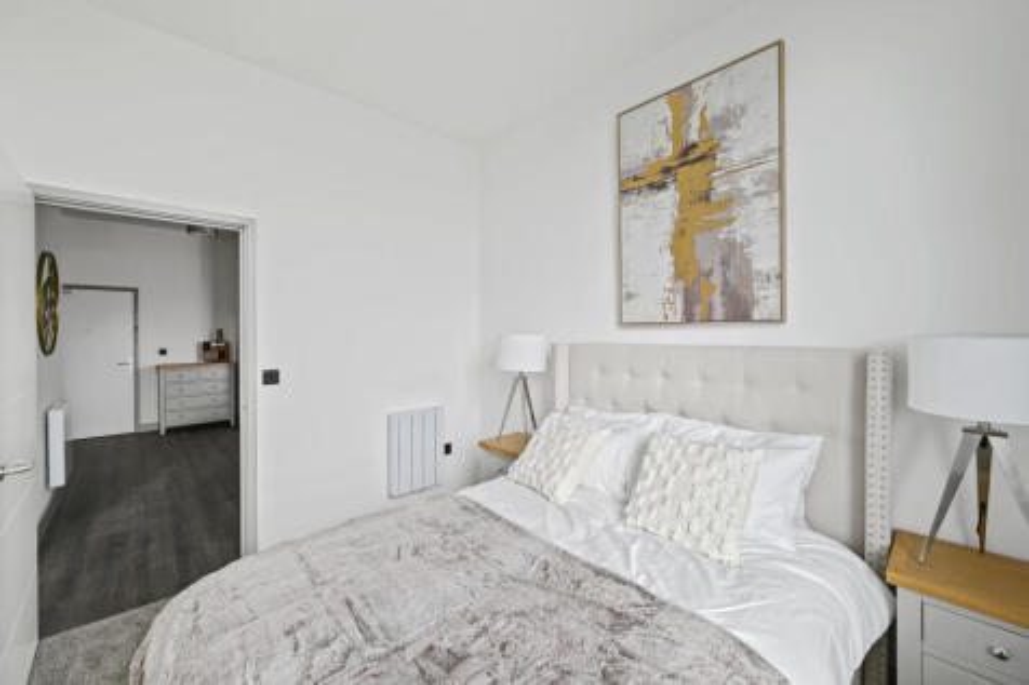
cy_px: 342
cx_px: 514
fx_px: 400
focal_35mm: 14
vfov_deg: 81.2
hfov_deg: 104.3
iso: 160
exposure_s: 1/13
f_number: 7.1
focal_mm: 14
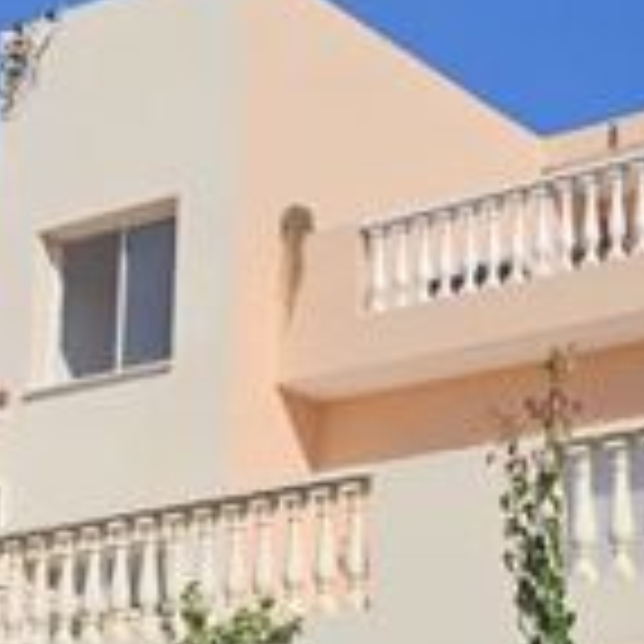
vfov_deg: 17.3
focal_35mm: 100
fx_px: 2105
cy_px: 486
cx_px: 466
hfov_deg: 17.3
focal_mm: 6.3
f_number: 1.7
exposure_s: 1/1593
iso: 10
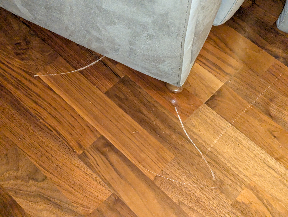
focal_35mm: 48
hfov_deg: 39.6
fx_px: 400
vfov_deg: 30.3
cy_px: 108
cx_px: 144
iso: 2968
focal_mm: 6.81
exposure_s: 1/99.9
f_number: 1.85
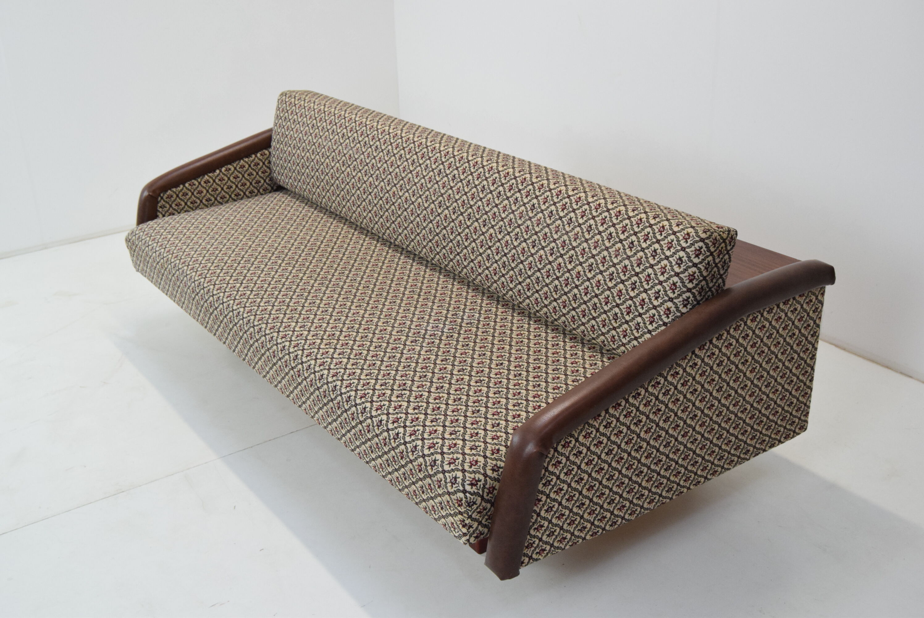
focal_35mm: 39
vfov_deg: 34.3
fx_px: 1002
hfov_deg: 49.5
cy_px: 309
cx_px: 462
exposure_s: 1/160
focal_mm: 26
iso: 1600
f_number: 6.3
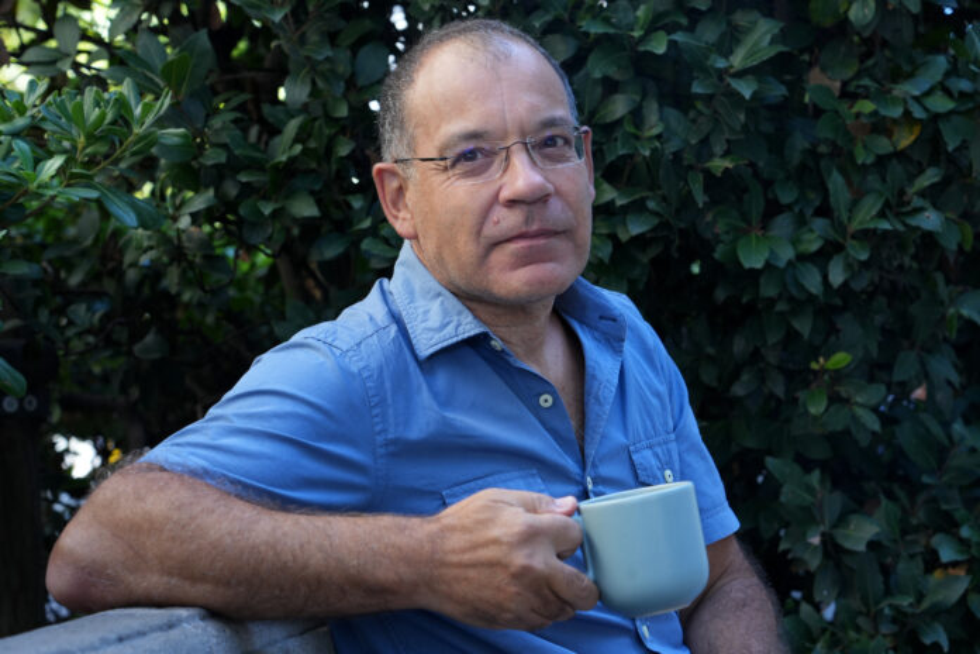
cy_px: 327
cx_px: 490
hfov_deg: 22.1
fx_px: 2504
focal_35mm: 92
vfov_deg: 14.9
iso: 640
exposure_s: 1/100
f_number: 7.1
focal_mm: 92
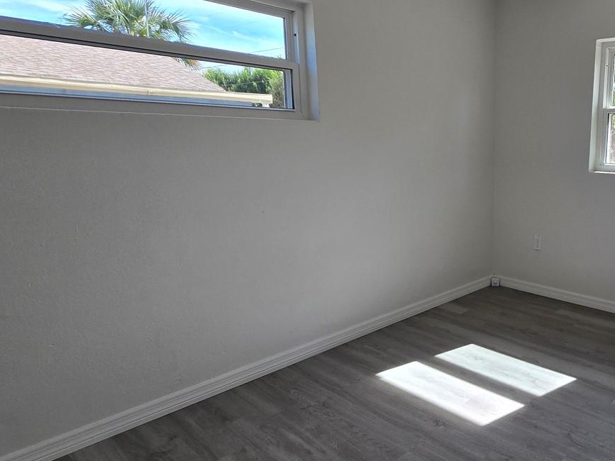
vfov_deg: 56.7
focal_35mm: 24
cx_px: 504
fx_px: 426
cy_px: 213
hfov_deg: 64.3
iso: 50
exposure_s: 1/235
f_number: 2.2
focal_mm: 2.2
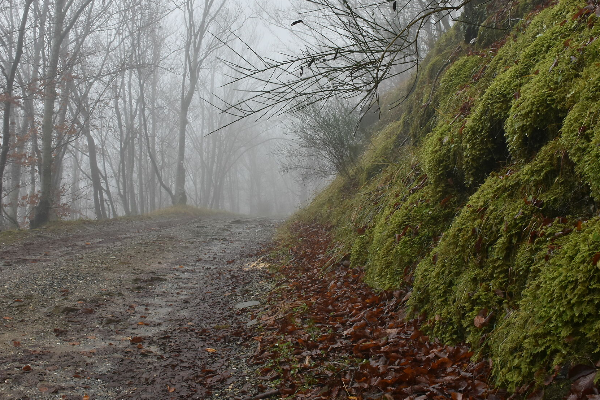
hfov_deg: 49.5
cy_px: 166
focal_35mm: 39
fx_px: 650
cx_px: 275
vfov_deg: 34.1
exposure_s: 1/10
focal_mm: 18
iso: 200
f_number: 8
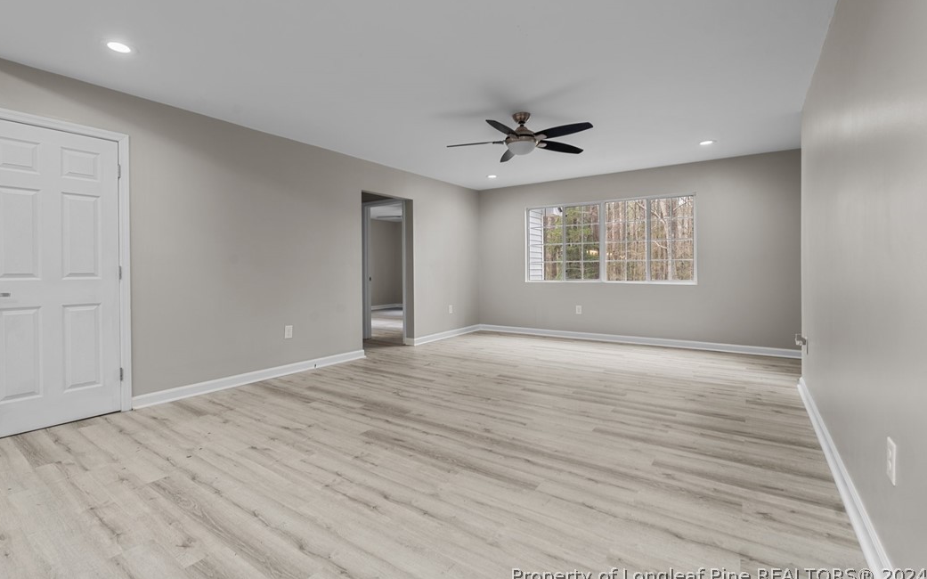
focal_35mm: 17
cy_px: 268
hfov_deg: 94.3
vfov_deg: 67.9
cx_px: 448
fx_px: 429
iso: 320
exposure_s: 1.3
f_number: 8
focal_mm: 16
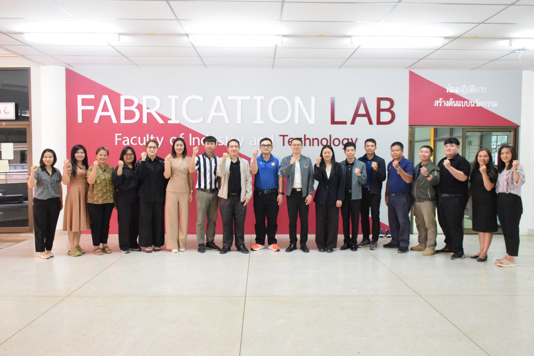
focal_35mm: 27
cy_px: 178
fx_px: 400
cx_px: 267
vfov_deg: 47.9
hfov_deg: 67.4
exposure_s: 1/90
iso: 8000
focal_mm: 18
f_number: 5.6
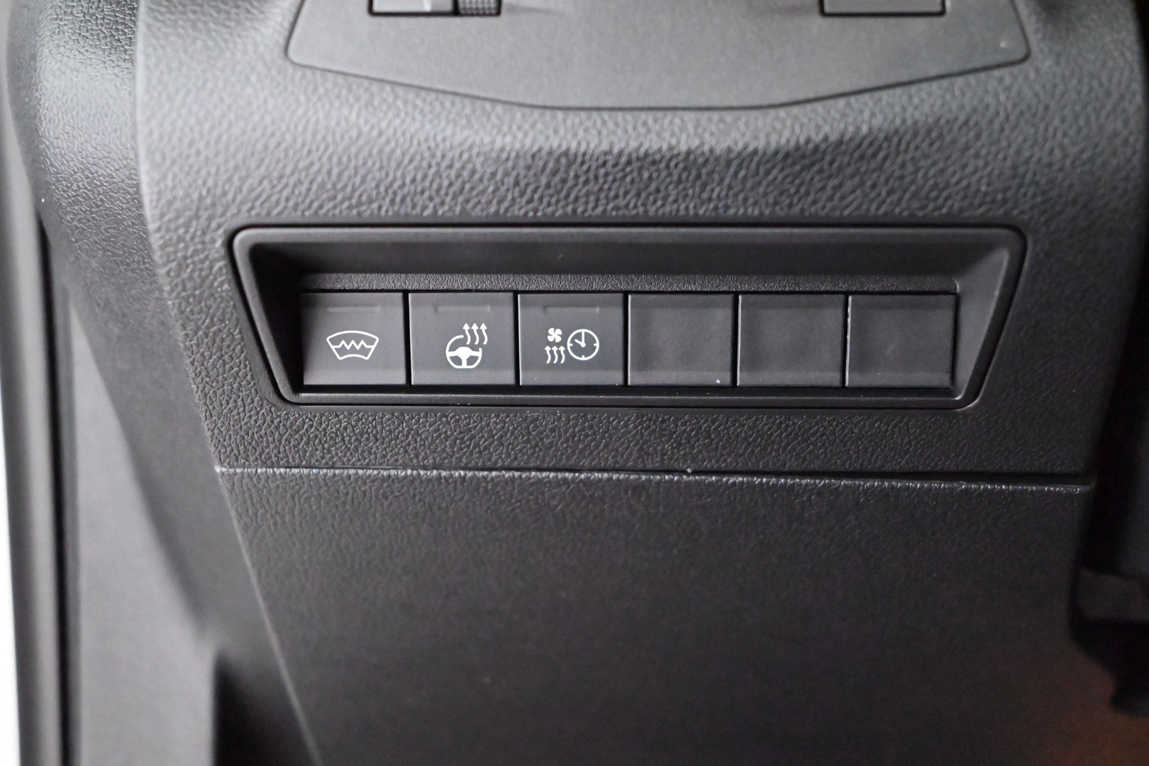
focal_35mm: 50
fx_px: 1596
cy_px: 383
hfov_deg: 39.6
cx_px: 574
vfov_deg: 27.0
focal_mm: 50
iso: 25600
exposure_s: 1/60
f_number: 6.3
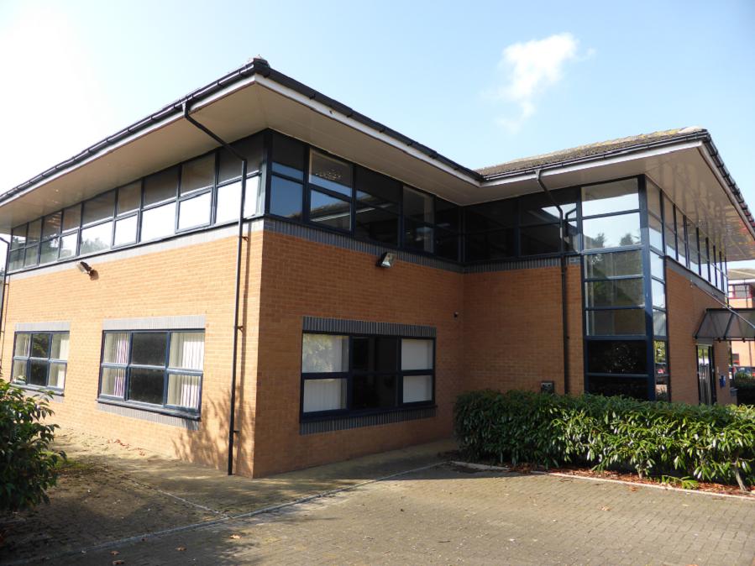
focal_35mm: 24
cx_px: 378
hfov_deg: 71.6
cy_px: 283
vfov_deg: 56.8
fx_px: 523
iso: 100
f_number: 3.3
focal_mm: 4.3
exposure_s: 1/400
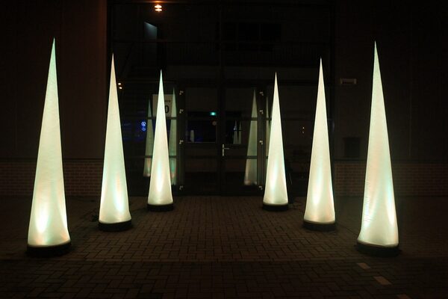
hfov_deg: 67.4
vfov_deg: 47.9
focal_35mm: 27
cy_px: 150
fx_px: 336
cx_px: 224
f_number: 3.5
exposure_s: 1/30
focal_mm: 18
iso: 1000
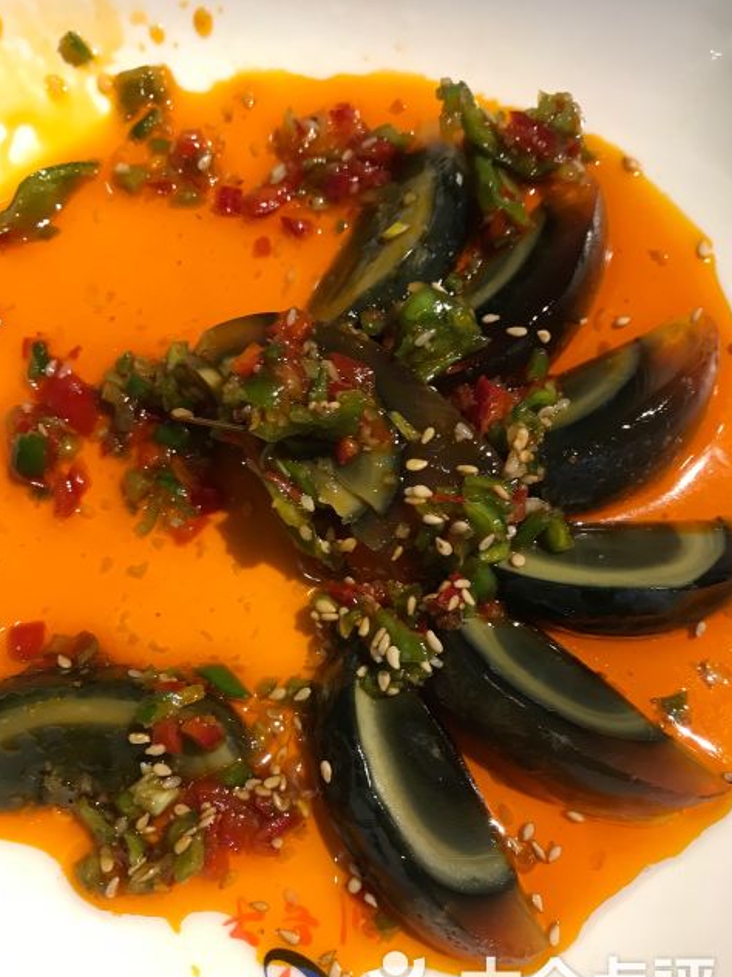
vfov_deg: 58.3
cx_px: 350
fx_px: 874
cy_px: 527
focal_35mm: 31
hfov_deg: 45.4
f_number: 1.8
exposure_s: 1/17
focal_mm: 3.99
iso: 50
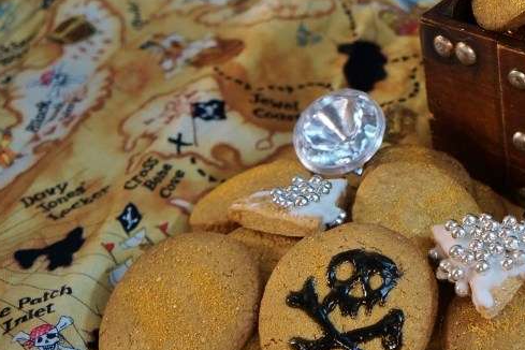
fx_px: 1283
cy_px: 123
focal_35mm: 88
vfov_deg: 15.5
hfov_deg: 22.2
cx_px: 537
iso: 800
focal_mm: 28
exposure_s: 1/60
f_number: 4
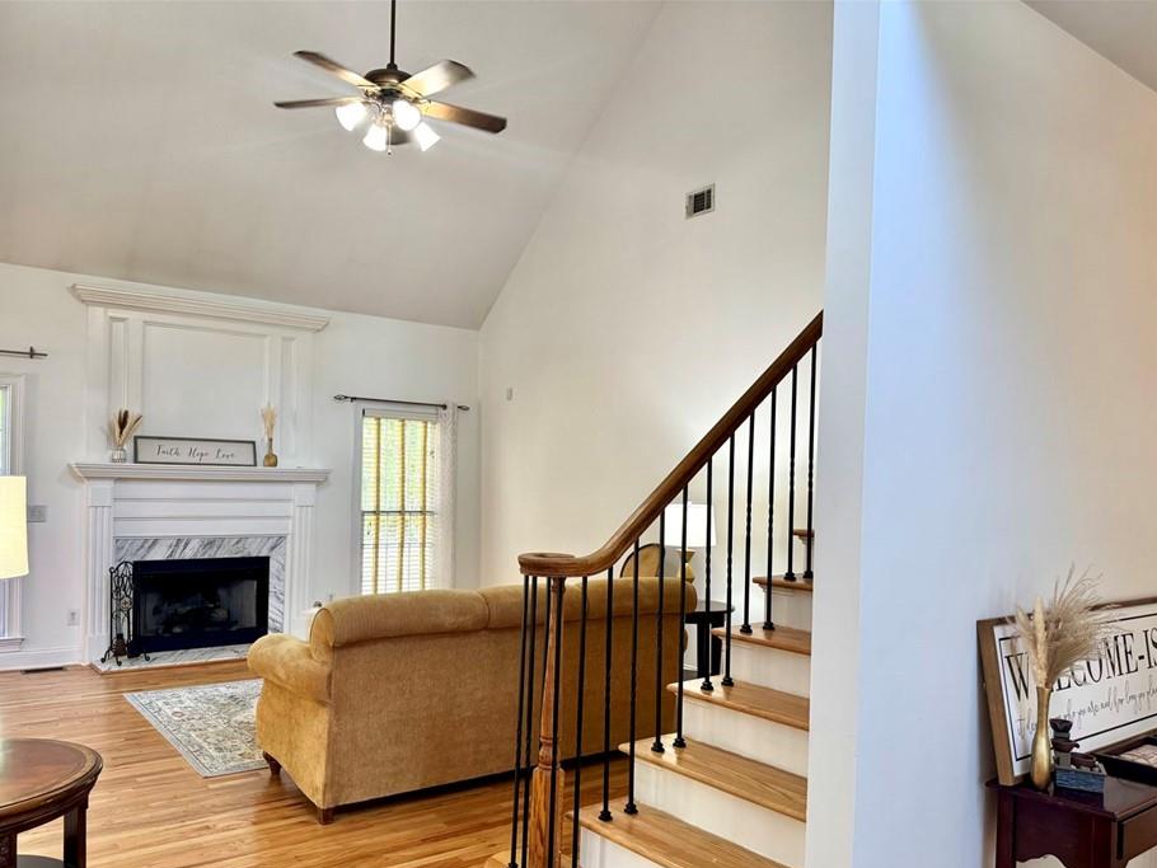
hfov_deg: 65.3
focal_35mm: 27
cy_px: 487
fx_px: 903
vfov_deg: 51.3
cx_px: 570
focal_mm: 6.76
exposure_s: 1/120
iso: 200
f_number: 1.78
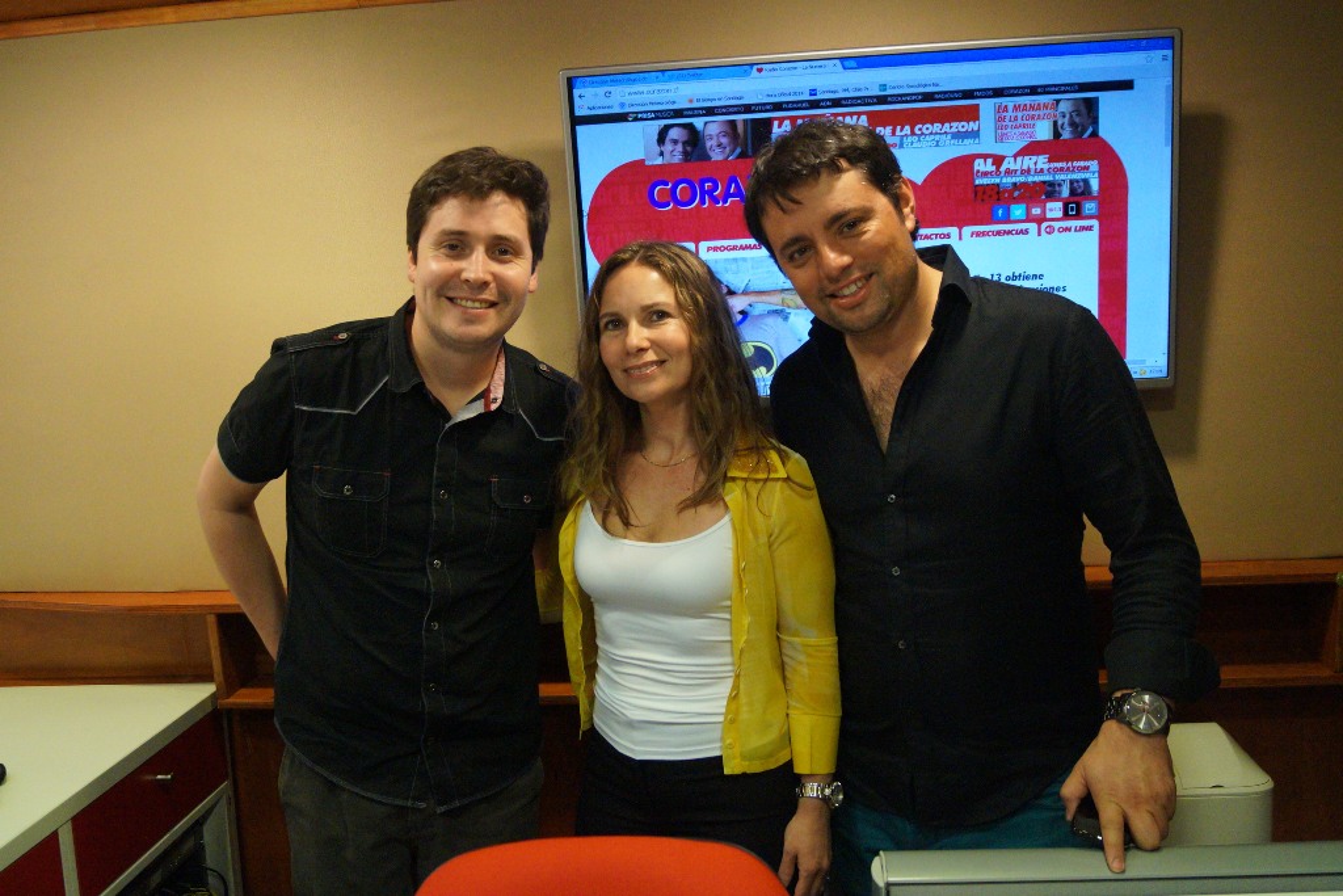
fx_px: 1343
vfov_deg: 36.9
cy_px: 448
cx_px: 672
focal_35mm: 36
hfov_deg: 53.1
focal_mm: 24
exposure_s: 1/400
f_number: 4
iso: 3200
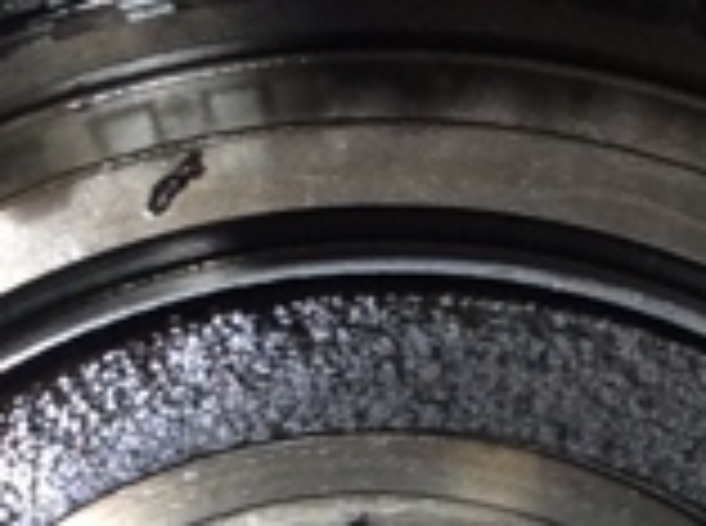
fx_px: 3317
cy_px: 985
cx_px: 504
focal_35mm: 163
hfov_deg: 12.1
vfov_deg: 8.7
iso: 40
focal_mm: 3.3
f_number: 2.4
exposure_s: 1/30
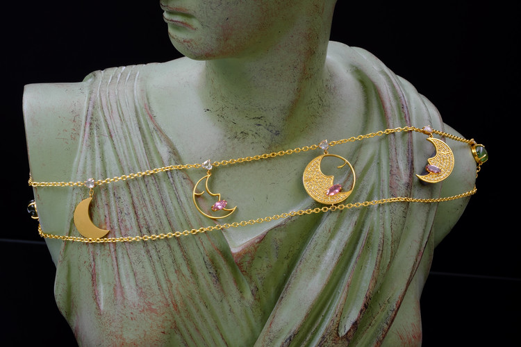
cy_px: 174
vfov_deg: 15.2
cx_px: 260
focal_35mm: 90
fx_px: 1302
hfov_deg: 22.6
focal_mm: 60
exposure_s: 1.7
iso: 320
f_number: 22
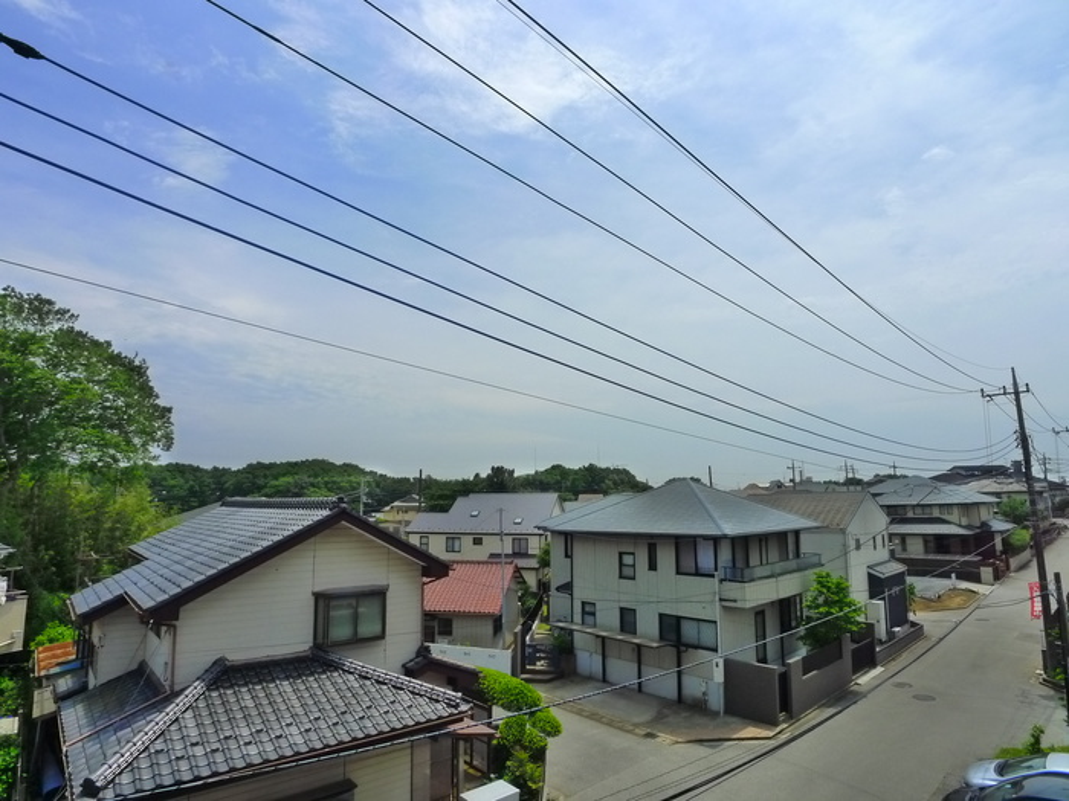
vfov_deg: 56.8
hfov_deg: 71.6
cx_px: 534
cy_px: 400
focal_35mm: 24
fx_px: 741
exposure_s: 1/800
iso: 400
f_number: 6.3
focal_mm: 5.1
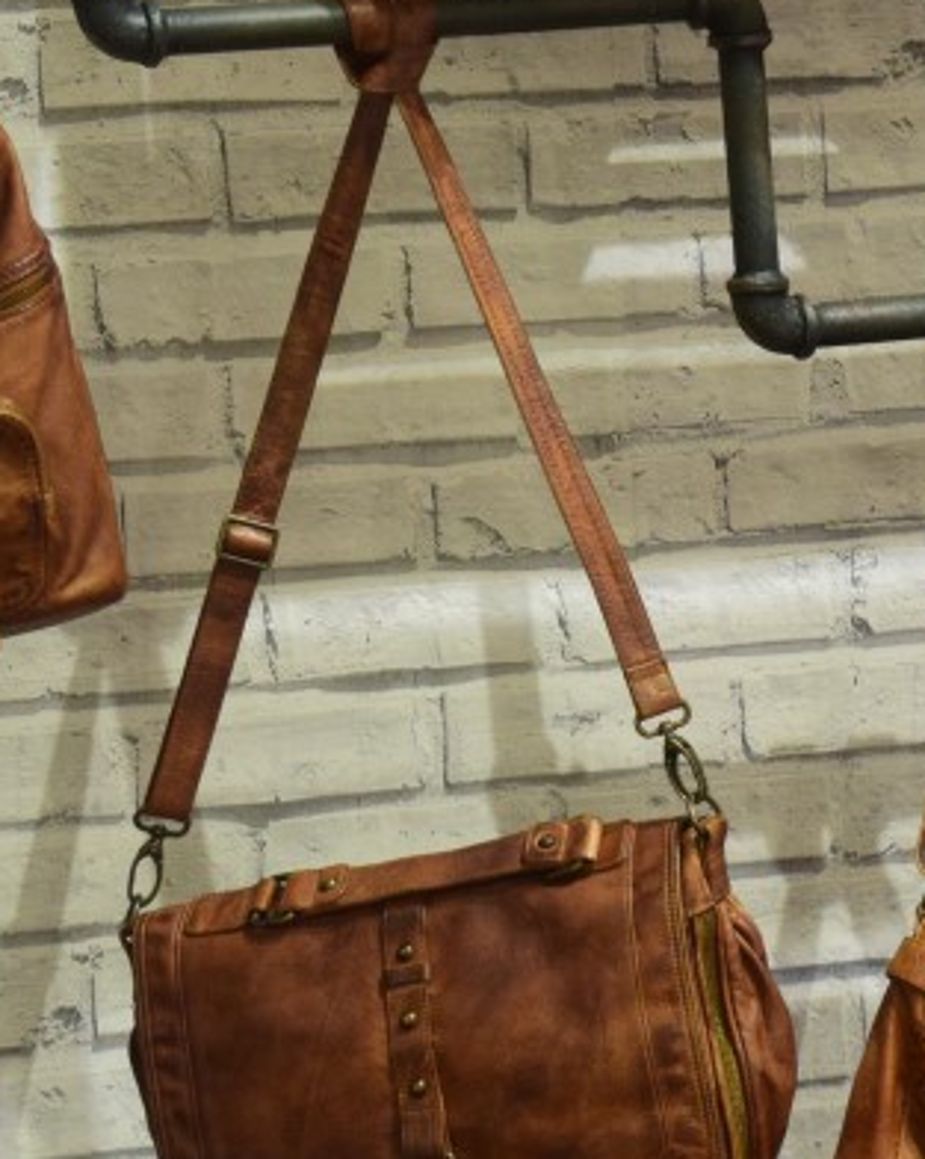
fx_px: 6386
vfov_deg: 10.4
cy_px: 665
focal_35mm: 186
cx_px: 1345
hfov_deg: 8.1
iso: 1250
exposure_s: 1/15
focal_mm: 45
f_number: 6.3
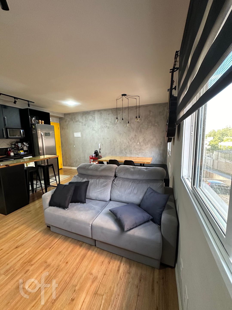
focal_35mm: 14
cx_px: 116
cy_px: 155
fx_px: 125
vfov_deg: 102.1
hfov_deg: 85.7
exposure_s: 1/60
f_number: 2.2
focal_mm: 2.22
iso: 400
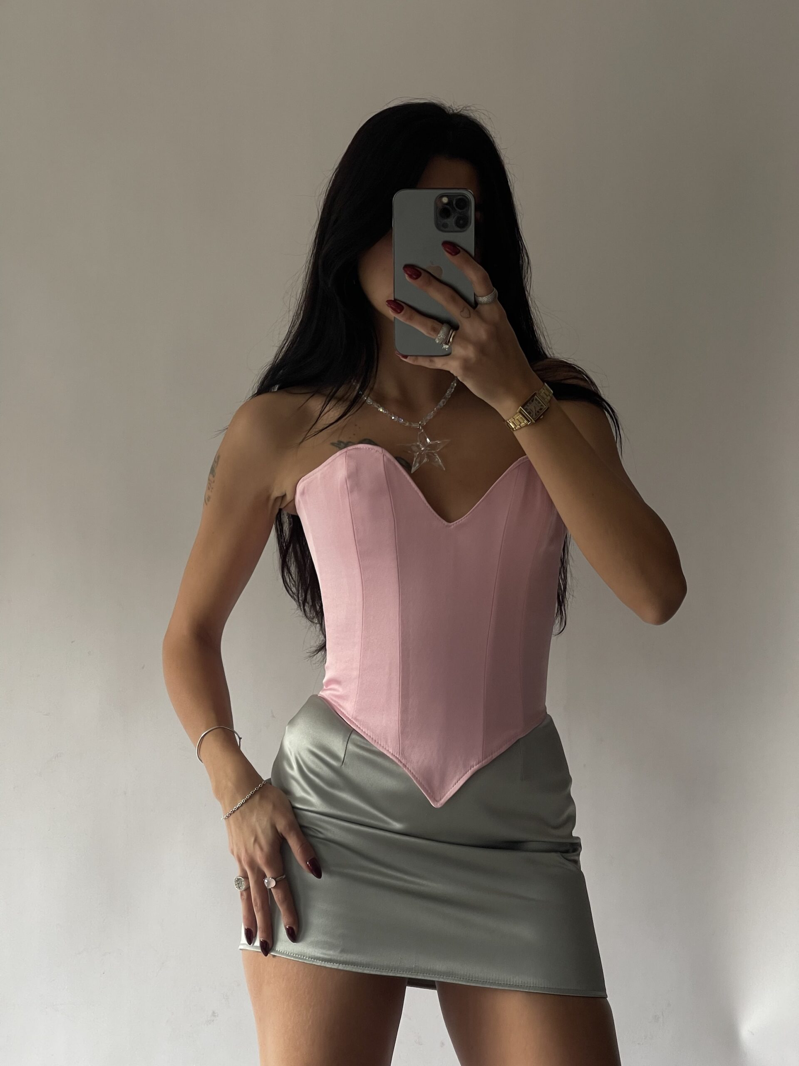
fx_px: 1970
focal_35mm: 64
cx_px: 400
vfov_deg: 30.3
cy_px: 533
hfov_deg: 22.9
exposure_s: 1/99
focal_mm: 7.5
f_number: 2.2
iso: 50
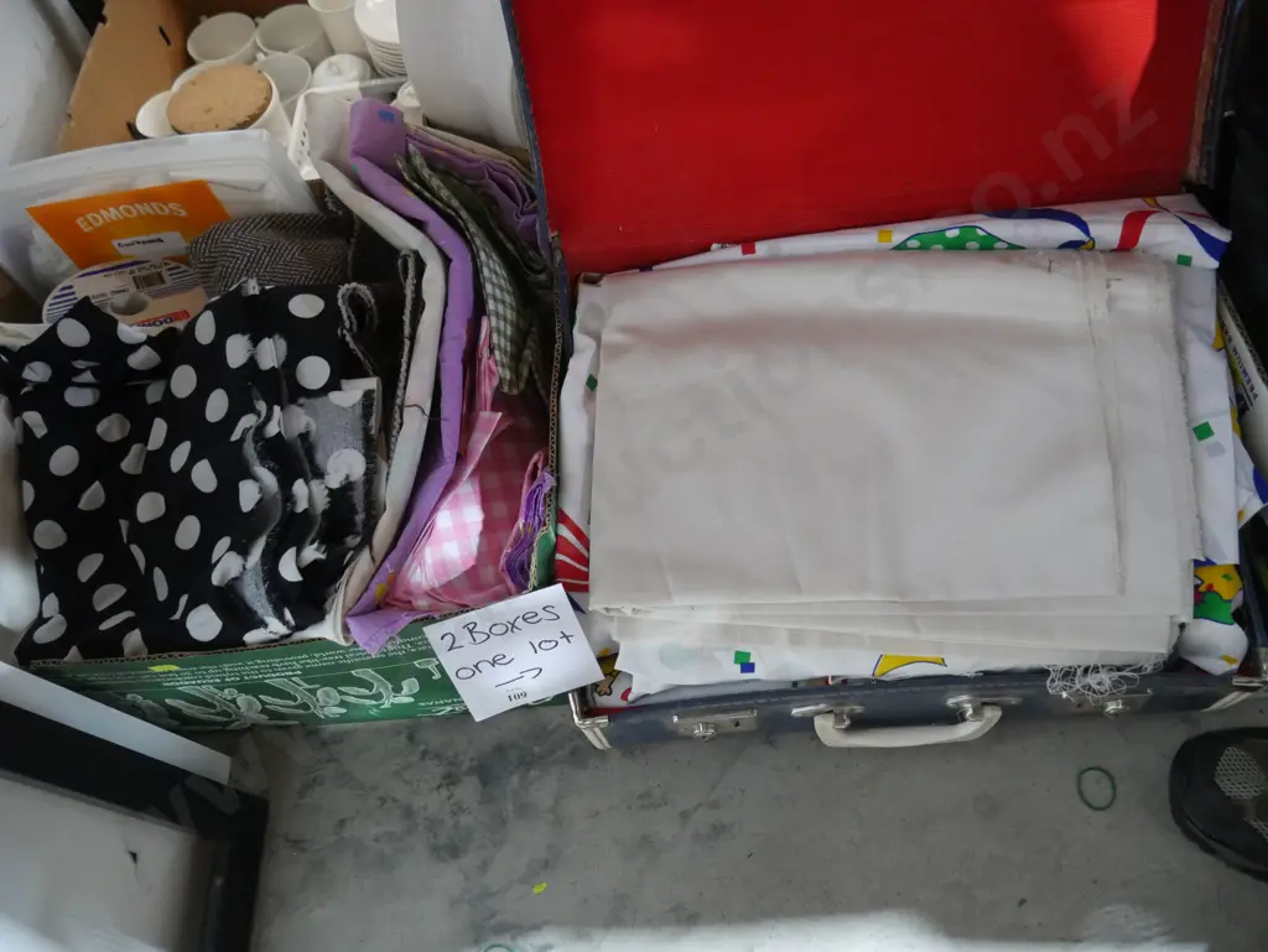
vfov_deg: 49.8
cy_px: 476
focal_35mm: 28
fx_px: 1026
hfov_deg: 63.4
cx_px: 634
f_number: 3.5
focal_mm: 14
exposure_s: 1/50
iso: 3200
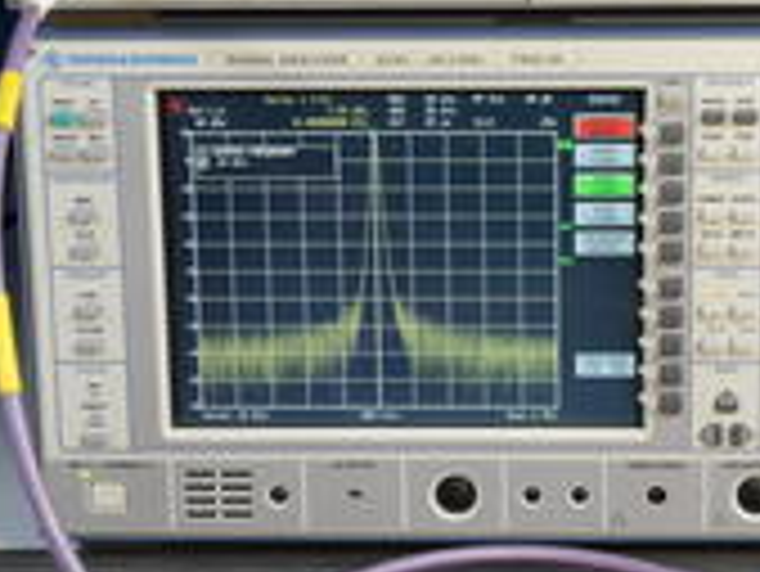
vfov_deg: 10.5
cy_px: 221
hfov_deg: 13.9
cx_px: 522
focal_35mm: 142
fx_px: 3120
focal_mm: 30
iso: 400
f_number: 14
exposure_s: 1/1.3
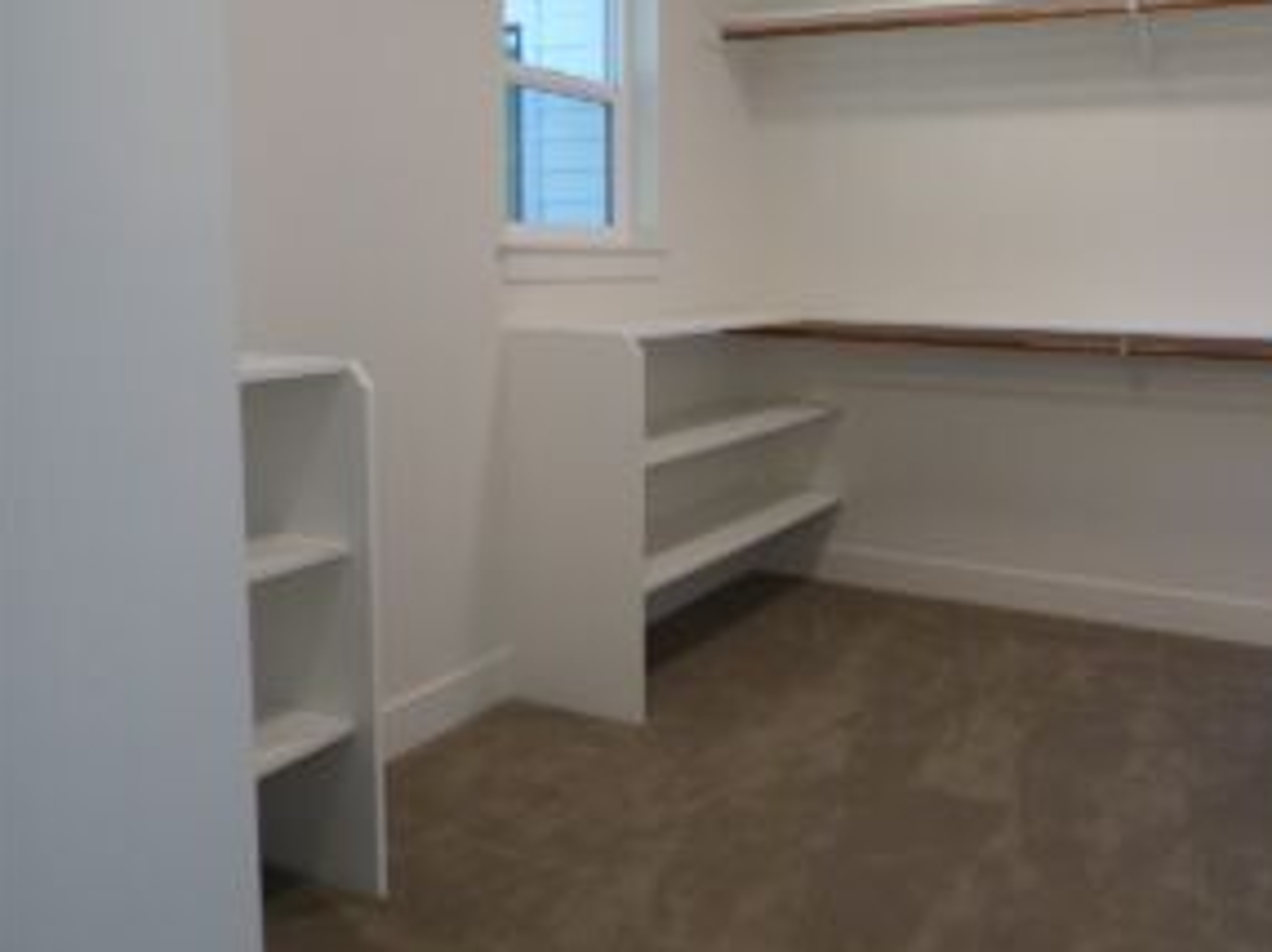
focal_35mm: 28
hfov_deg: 61.6
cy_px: 347
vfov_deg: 49.1
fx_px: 1028
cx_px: 872
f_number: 2.8
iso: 250
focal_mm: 3.58
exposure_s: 1/60
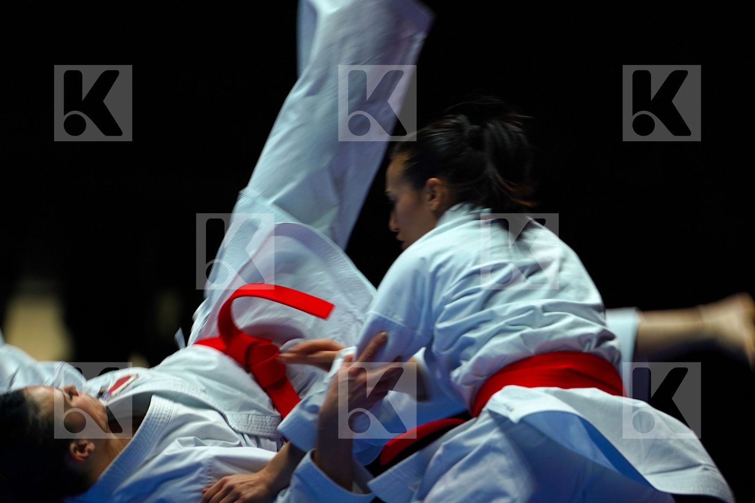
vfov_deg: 4.6
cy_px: 252
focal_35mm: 300
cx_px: 378
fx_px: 6291
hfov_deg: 6.9
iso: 250
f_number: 2.8
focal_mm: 200
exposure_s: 1/200
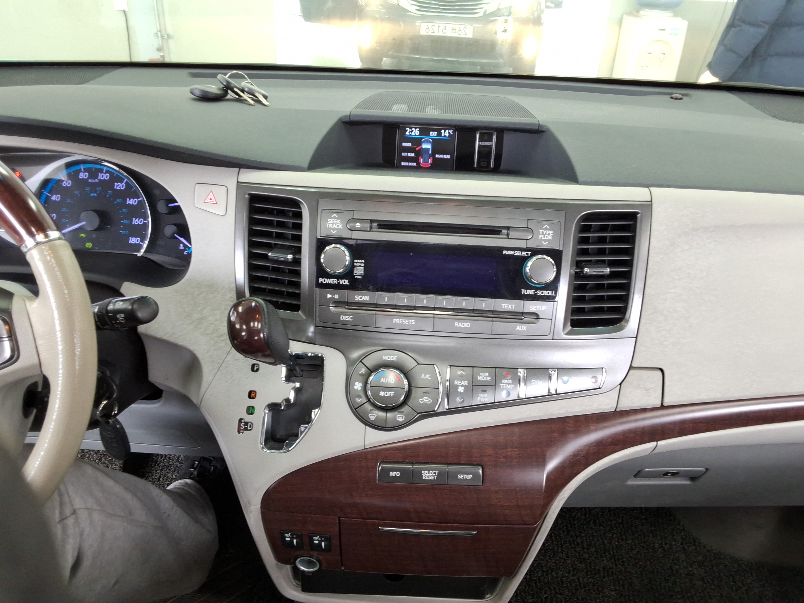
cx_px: 402
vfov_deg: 49.7
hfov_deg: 63.4
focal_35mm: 28
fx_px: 650
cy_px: 302
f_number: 1.9
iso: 89
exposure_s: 1/40
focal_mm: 2.91
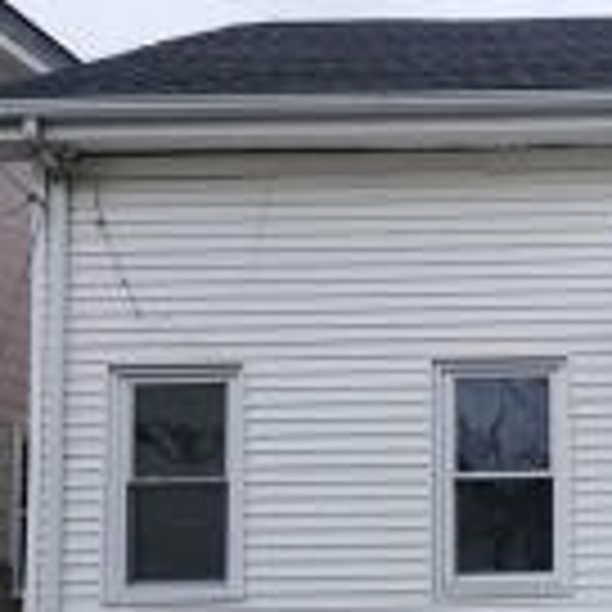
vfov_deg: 27.5
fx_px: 1200
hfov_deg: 25.0
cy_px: 558
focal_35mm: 60
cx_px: 783
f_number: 1.8
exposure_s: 1/180
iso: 100
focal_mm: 6.4
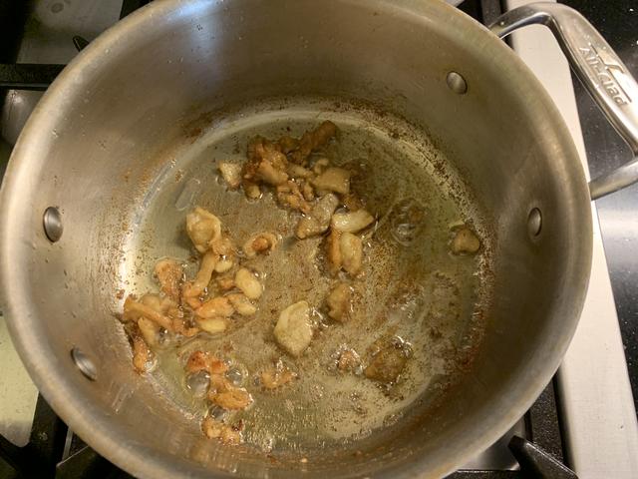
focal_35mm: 26
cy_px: 240
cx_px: 319
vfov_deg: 53.1
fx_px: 479
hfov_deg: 67.3
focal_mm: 4.25
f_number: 1.8
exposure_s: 1/60
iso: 400
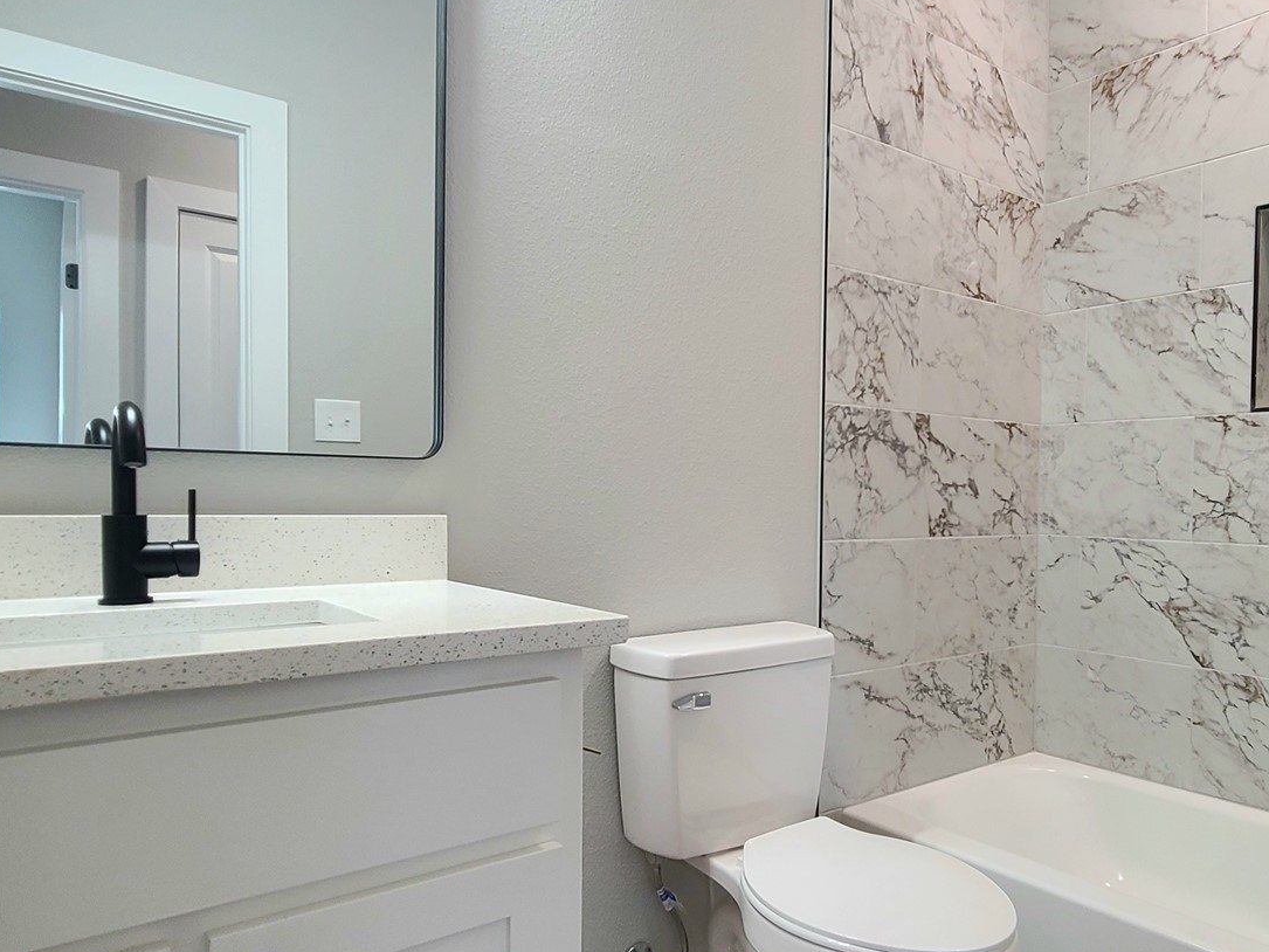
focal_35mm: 23
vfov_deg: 58.7
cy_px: 532
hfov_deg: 72.8
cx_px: 782
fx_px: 843
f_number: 2.2
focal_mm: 2.2
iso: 125
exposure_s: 1/60.2
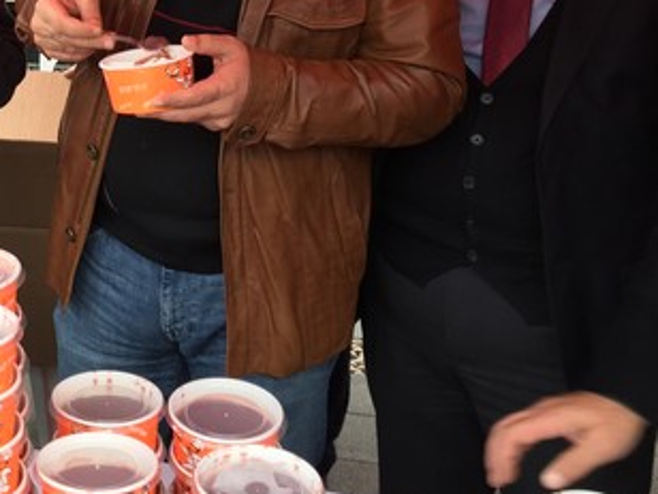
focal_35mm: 63
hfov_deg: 29.0
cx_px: 15
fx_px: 1198
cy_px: 53
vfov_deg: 22.7
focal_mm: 4.15
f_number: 2.2
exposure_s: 1/50
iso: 32
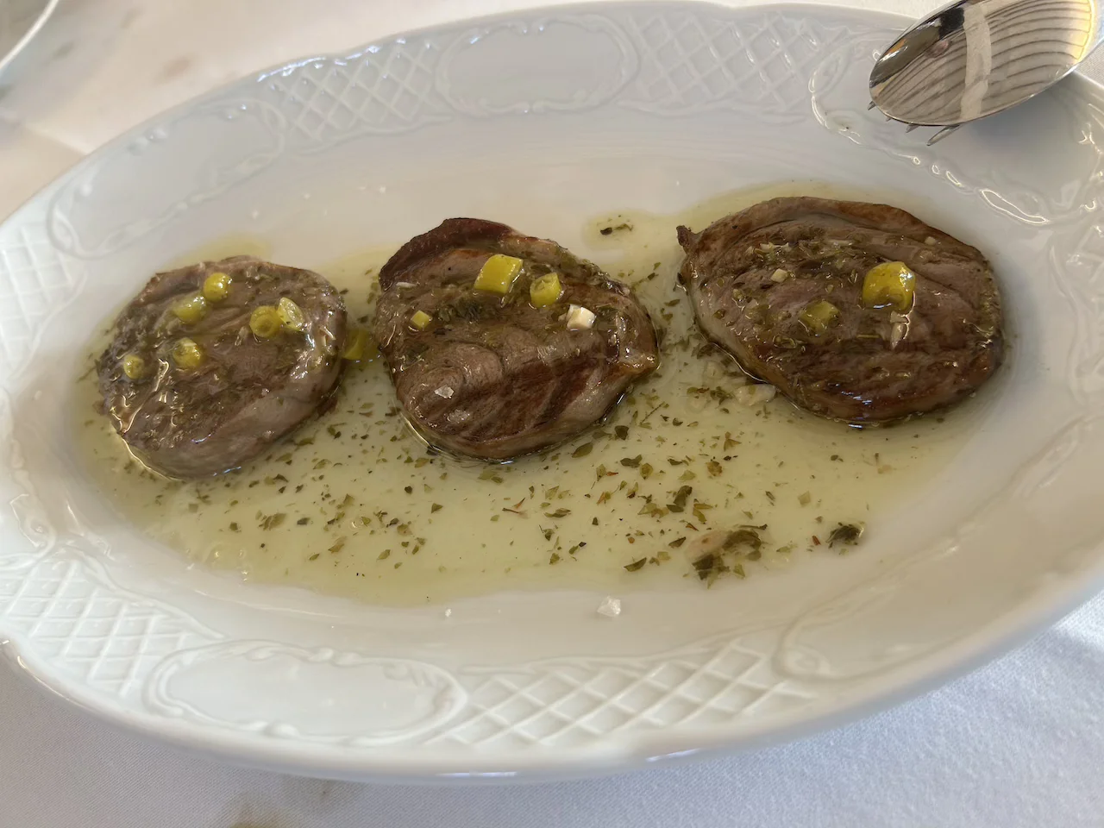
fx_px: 829
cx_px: 552
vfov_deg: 53.1
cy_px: 414
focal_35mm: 26
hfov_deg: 67.3
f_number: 1.5
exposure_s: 1/50
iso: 64
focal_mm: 5.7
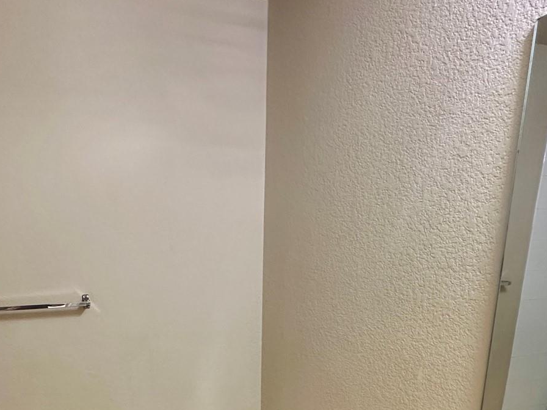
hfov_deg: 56.2
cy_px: 398
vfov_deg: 39.6
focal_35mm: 32
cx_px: 207
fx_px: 506
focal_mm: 2.22
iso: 250
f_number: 2.2
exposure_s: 1/60
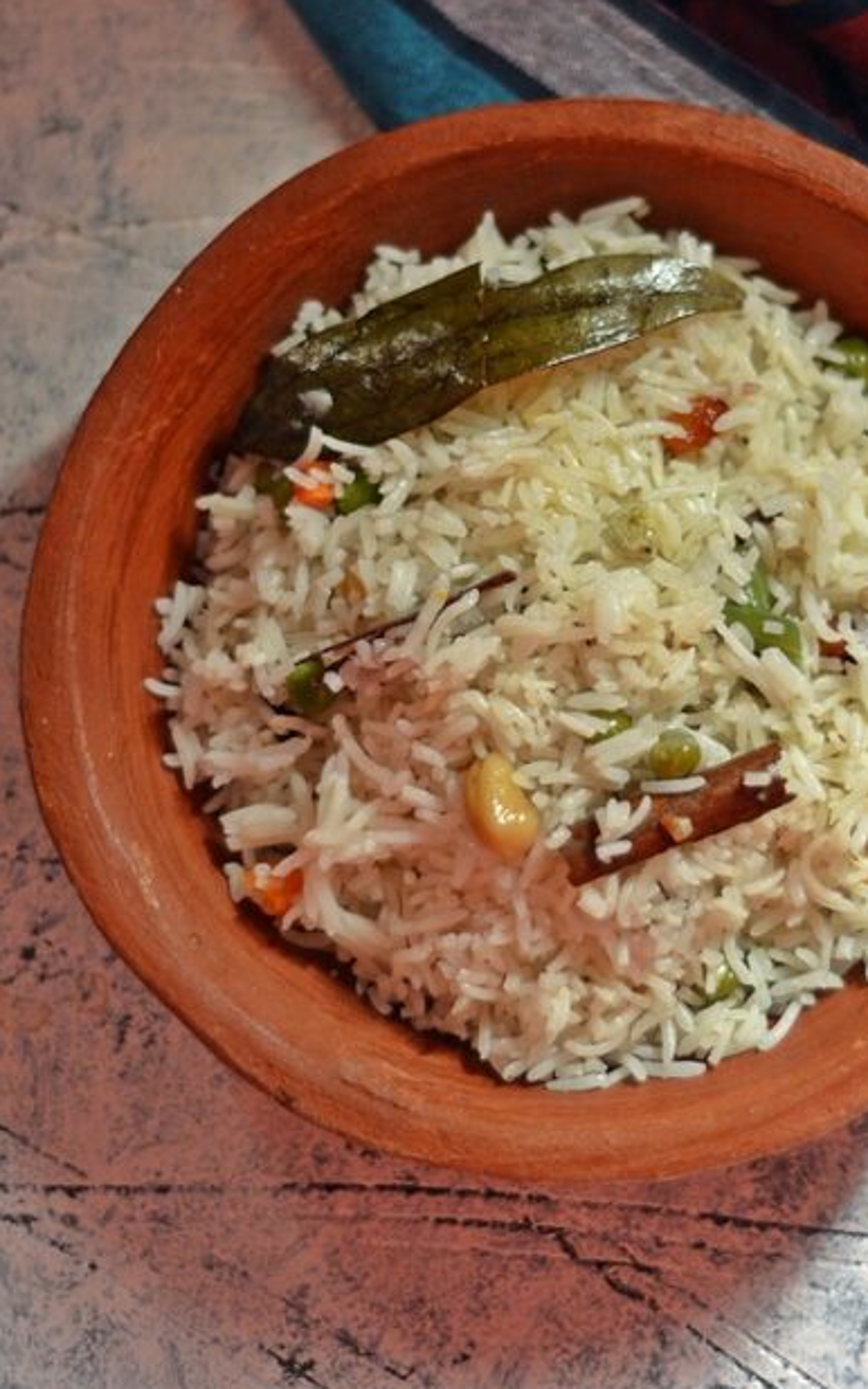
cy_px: 475
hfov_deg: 12.8
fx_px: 3862
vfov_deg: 20.3
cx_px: 580
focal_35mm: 102
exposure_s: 1/60
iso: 560
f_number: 1.8
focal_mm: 50
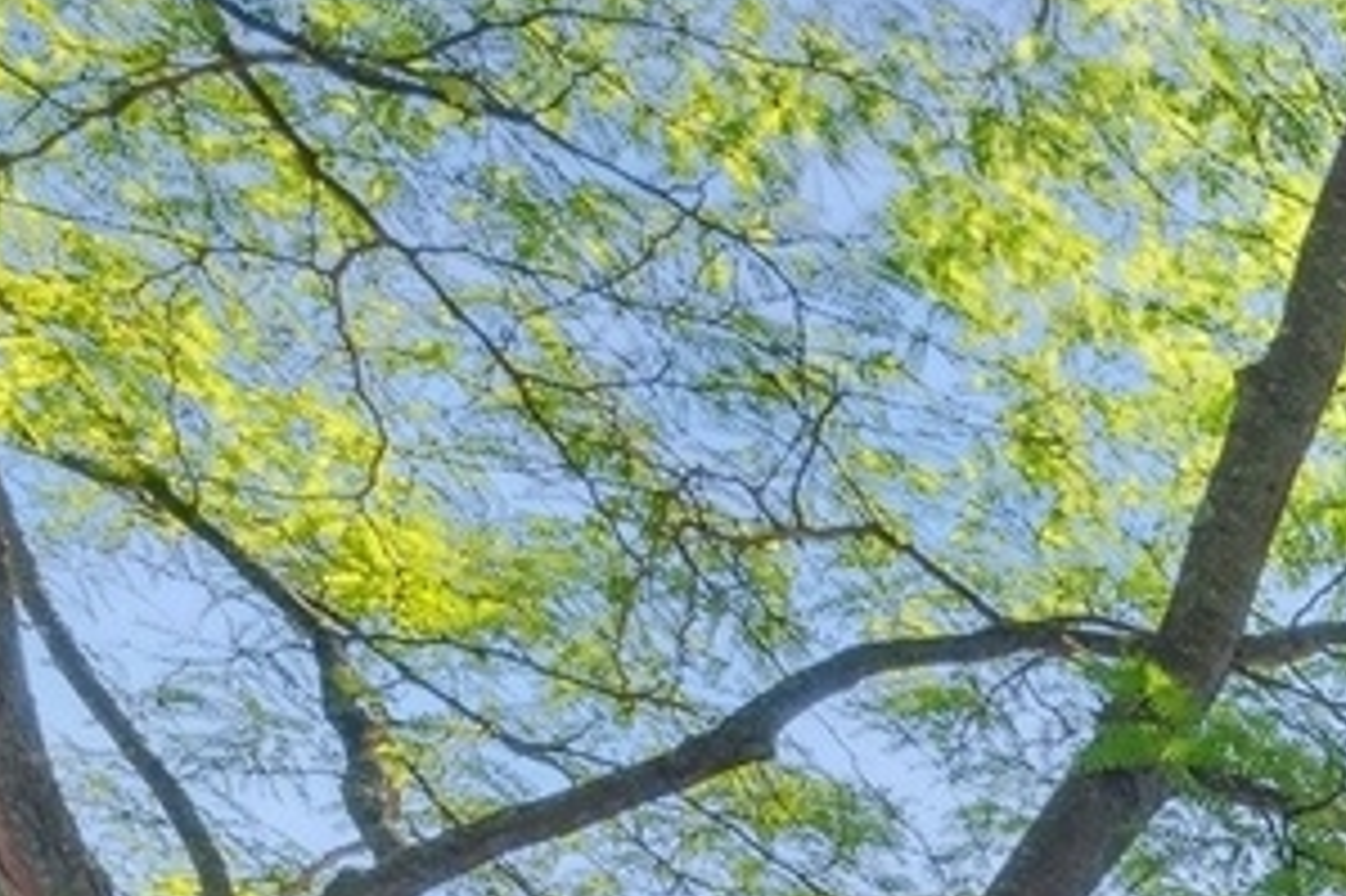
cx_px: 3322
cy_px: 2175
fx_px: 2429
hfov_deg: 14.7
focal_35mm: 65
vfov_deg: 14.1
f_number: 9
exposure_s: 1/400
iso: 200
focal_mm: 12
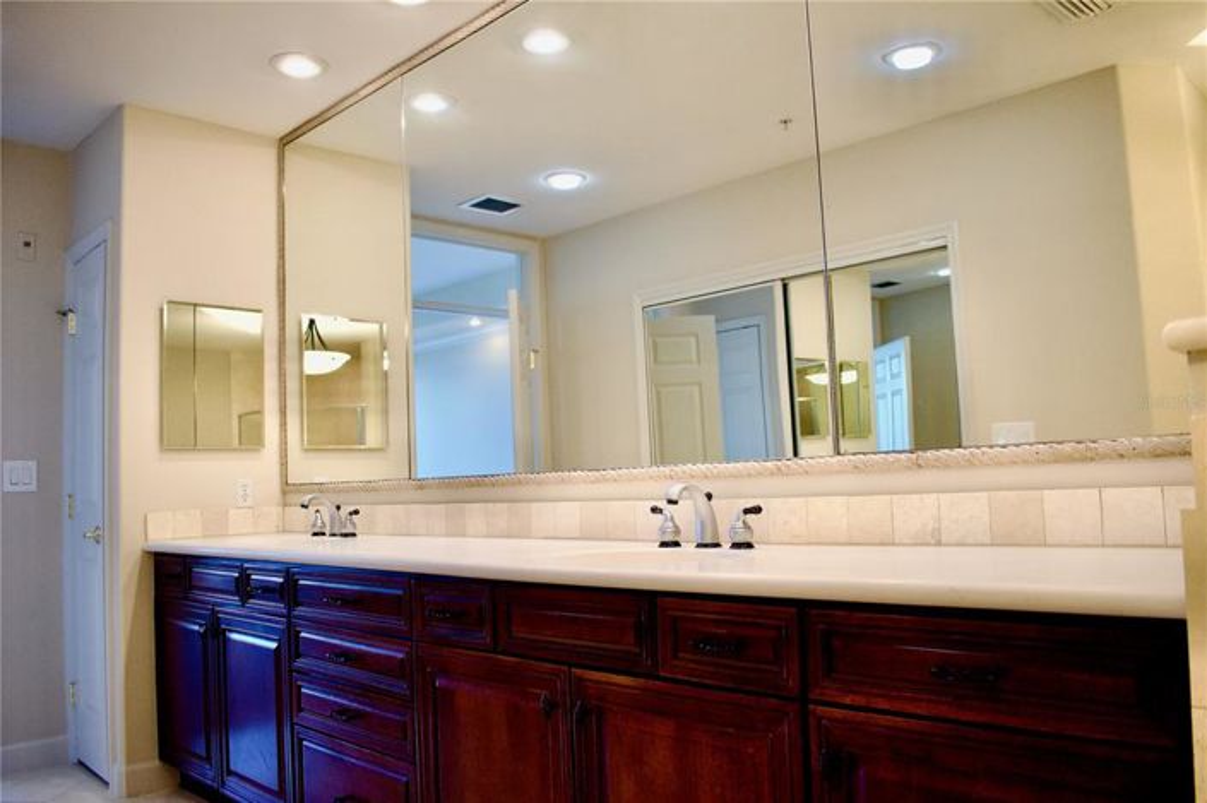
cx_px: 604
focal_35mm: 27
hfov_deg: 67.4
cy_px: 402
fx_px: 905
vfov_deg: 47.9
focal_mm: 18
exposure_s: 1/250
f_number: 3.5
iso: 800
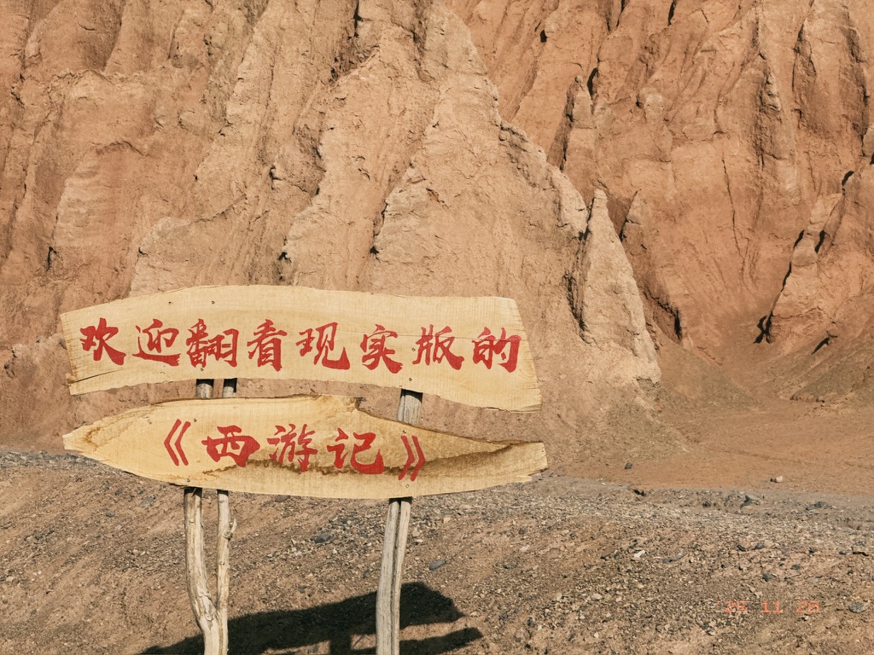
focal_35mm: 120
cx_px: 437
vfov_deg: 12.3
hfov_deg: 16.4
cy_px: 328
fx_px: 3030
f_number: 2.8
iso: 50
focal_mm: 15.66
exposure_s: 1/1018
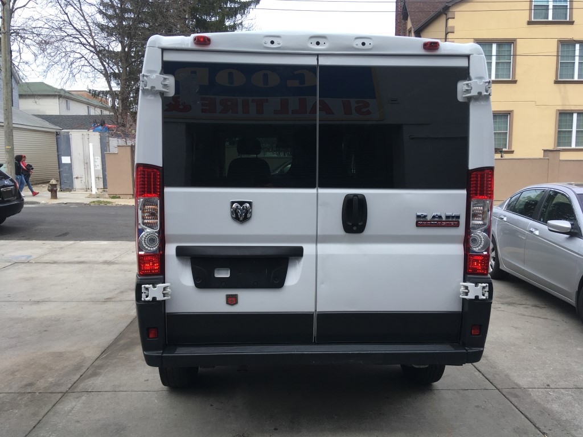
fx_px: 488
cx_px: 292
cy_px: 218
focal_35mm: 29
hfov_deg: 61.7
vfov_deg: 48.2
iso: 25
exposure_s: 1/549
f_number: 2.2
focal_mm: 4.15
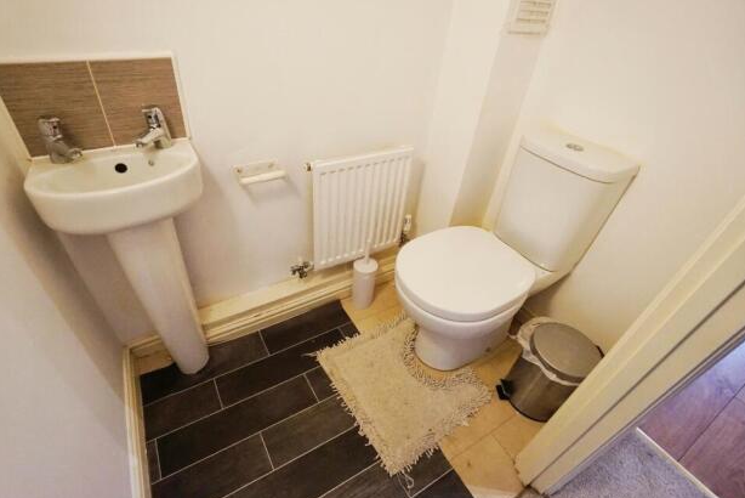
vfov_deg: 73.8
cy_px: 245
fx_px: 331
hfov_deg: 96.6
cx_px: 355
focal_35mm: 16
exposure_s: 1/100
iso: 3200
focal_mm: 10
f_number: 4
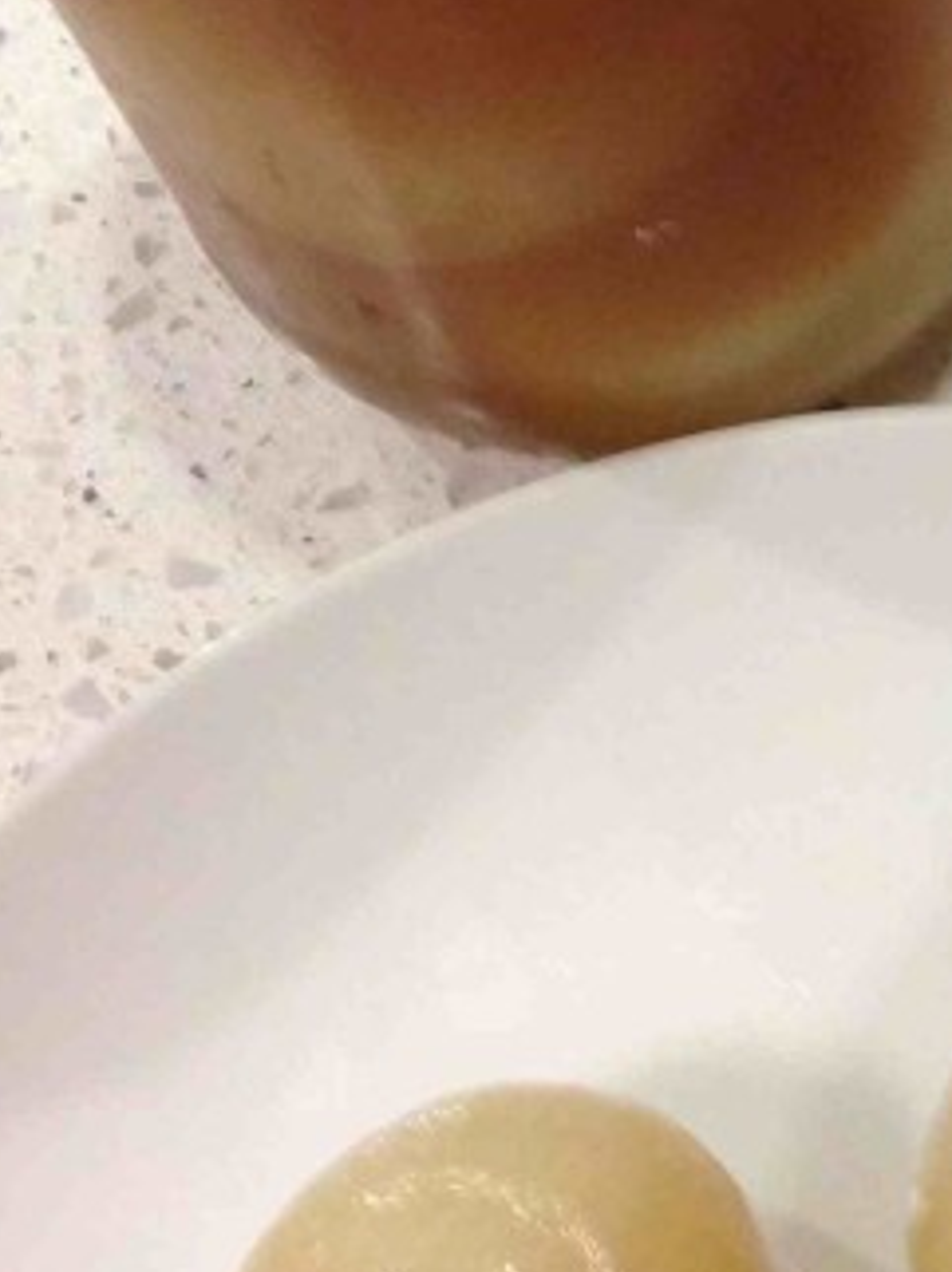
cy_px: 99
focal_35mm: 105
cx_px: 1327
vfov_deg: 18.4
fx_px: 3855
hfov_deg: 13.4
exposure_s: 1/20
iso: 160
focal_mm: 4.13
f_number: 2.4
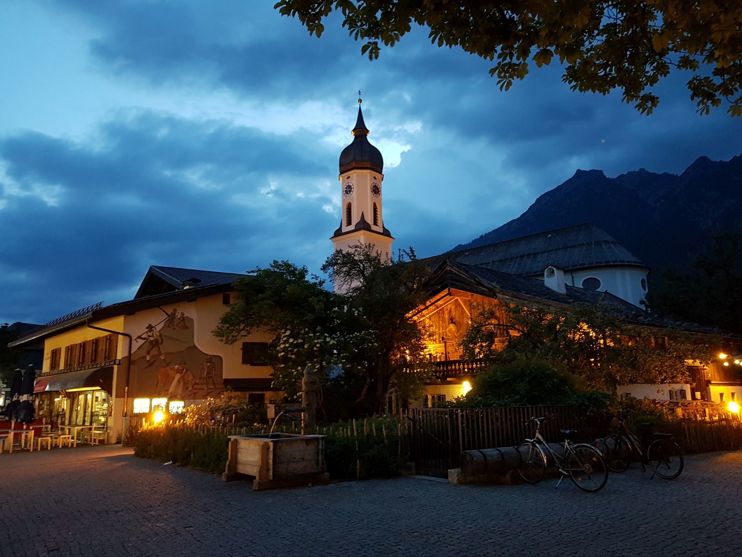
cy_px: 278
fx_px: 557
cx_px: 371
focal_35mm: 26
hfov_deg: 67.3
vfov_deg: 53.1
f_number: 1.7
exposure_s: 1/10
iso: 250
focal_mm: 4.2
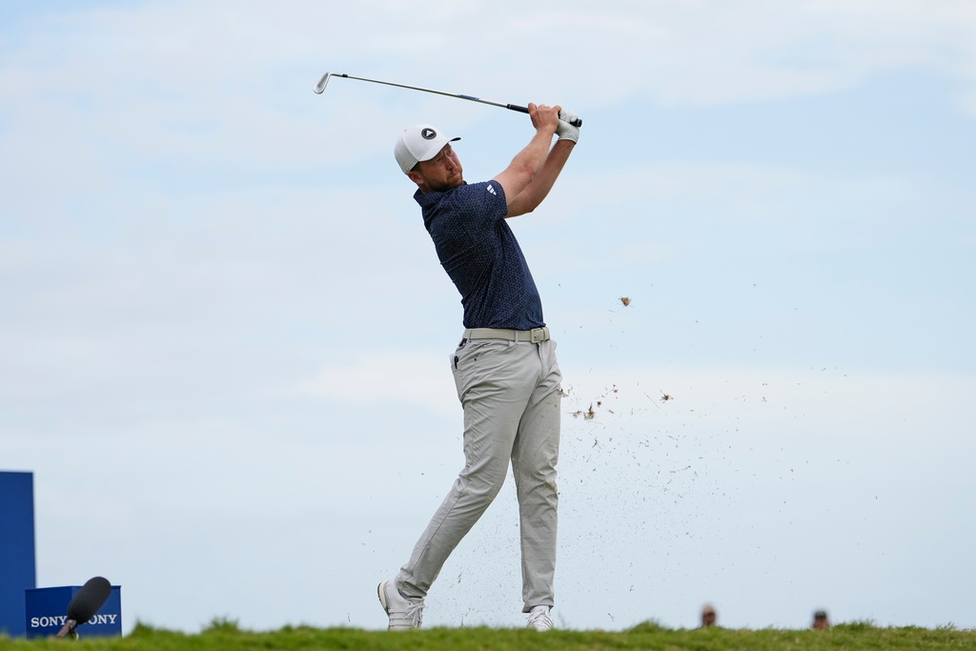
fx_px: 3660
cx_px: 488
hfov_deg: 15.2
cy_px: 326
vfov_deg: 10.2
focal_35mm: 135
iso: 400
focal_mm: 90
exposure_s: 1/10000
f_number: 2
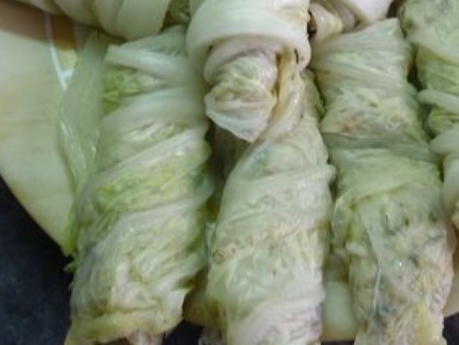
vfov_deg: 20.3
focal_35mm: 71
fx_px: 942
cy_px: 23
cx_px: 284
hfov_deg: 27.3
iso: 200
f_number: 2.8
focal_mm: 5.5
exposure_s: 1/30
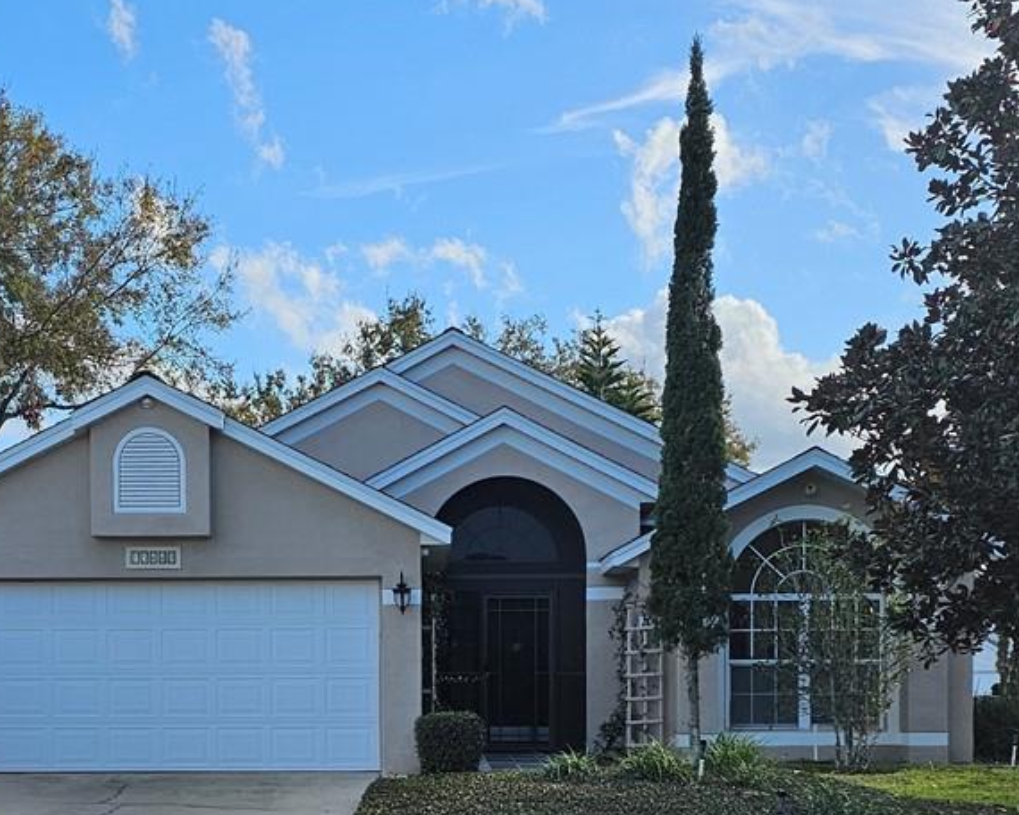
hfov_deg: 29.8
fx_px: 1900
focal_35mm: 63
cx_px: 320
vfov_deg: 23.6
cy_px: 715
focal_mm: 6.3
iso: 25
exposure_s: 1/1013
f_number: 1.7
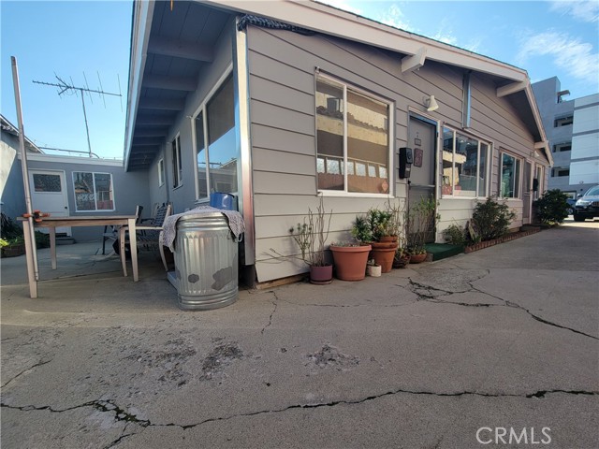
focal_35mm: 13
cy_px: 224
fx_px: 225
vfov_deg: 89.9
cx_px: 300
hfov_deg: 106.2
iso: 50
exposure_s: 1/740
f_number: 2.2
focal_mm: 2.2
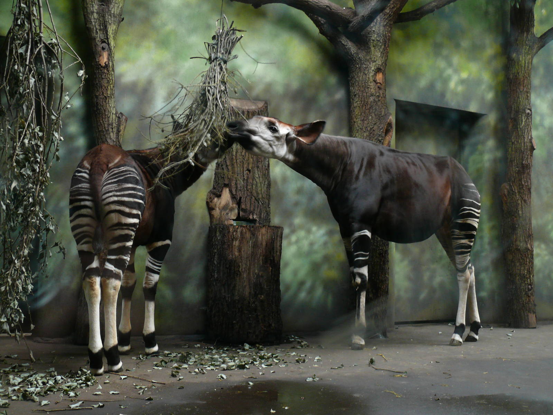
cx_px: 276
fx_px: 639
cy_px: 208
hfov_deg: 46.8
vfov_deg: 36.0
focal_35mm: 40
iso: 200
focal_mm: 8.5
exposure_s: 1/5
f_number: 2.8
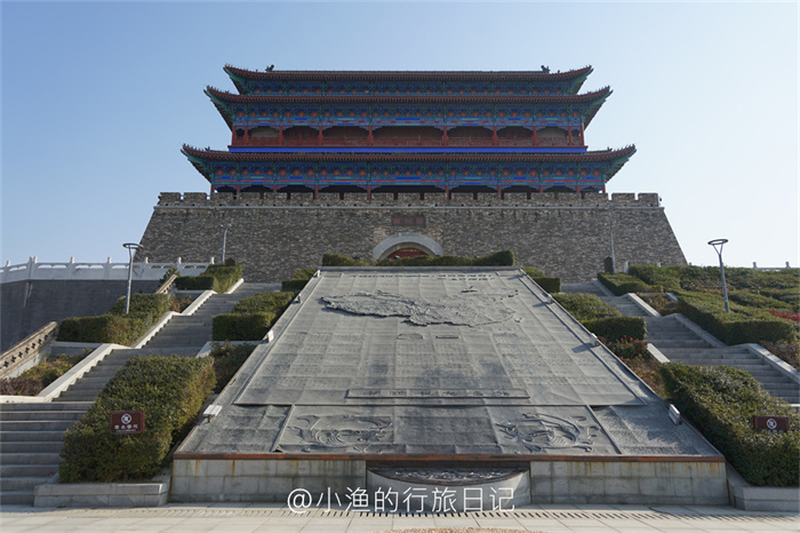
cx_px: 400
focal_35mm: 25
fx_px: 555
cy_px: 266
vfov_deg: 51.2
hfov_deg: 71.5
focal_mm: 25
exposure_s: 1/500
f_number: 5.6
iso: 100
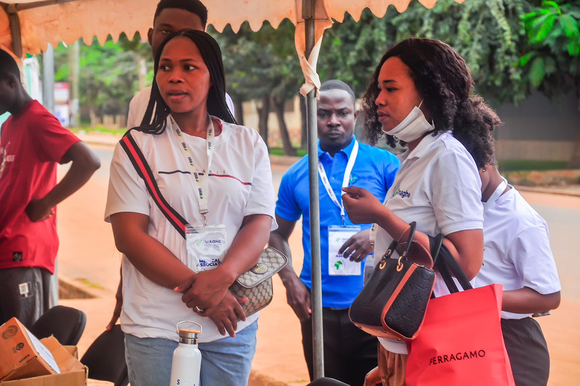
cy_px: 193
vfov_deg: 11.4
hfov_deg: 17.1
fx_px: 1931
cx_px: 290
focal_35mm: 120
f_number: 5.3
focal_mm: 80
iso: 250
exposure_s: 1/160
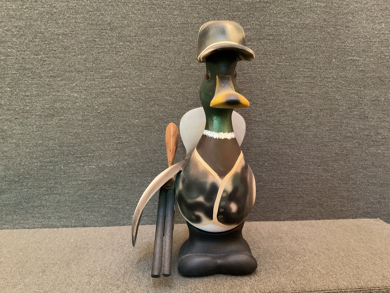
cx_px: 195
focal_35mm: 29
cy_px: 146
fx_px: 327
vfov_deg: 48.2
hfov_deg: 61.7
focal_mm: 3
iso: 500
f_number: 1.8
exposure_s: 1/30
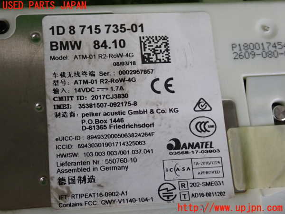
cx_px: 142
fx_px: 634
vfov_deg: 19.1
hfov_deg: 25.3
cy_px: 107
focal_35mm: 77
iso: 500
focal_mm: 13.65
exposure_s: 1/100
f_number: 4.1
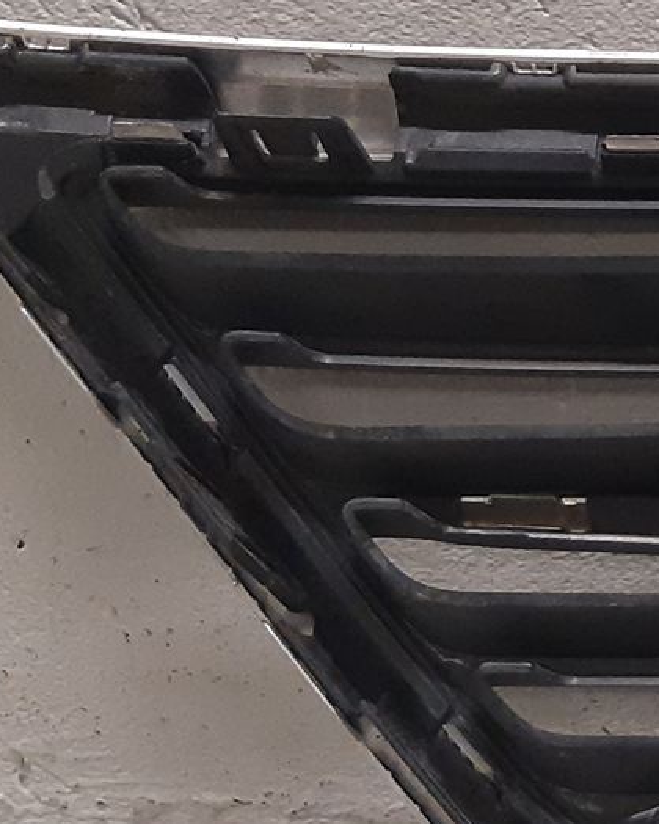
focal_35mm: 99
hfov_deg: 13.8
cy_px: 294
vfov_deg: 19.3
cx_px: 1194
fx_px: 2414
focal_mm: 3.93
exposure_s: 1/50
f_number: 1.7
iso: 250
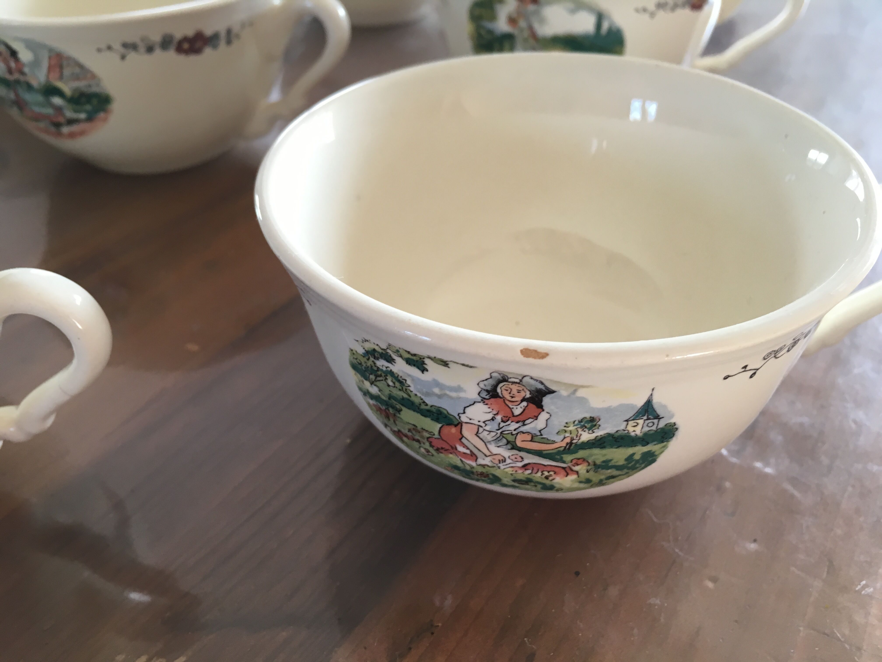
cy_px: 331
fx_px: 739
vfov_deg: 48.2
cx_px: 441
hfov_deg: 61.7
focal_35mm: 29
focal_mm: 4.15
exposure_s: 1/33
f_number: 2.2
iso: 80
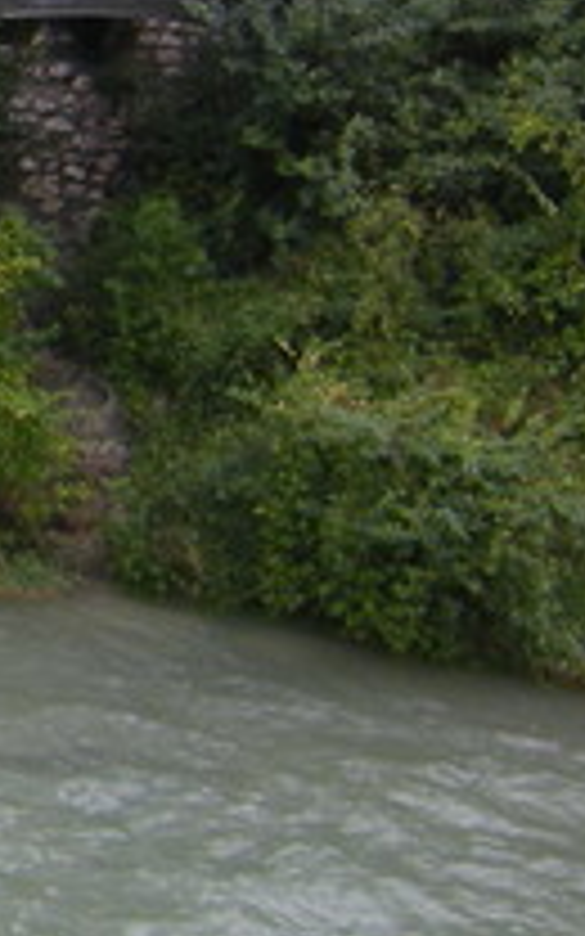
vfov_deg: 18.1
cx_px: -1094
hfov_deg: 9.4
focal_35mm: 114
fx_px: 2908
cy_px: 166
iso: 64
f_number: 2.8
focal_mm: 4.7
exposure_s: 1/83
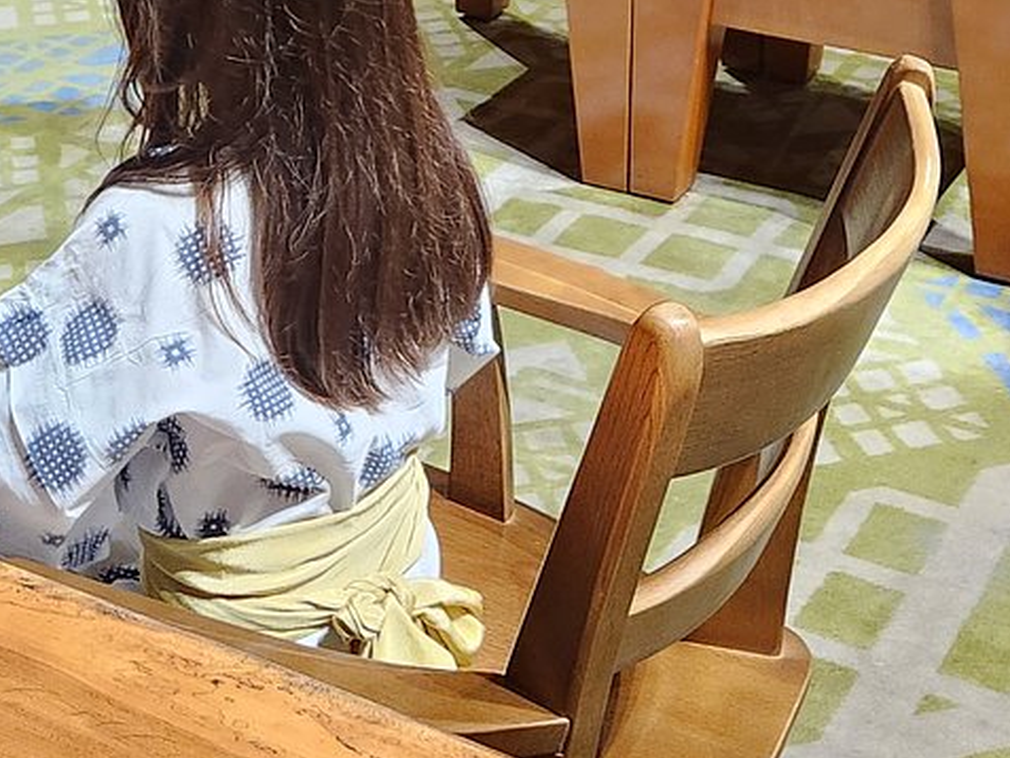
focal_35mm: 74
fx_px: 2160
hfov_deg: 26.3
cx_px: 587
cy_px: -392
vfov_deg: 17.7
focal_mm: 5.4
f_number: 1.8
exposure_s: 1/50
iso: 800
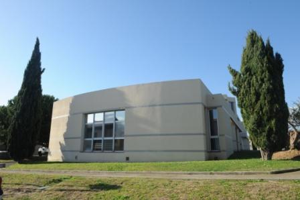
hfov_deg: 73.8
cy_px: 100
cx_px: 150
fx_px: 200
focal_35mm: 24
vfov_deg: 53.1
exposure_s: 1/200
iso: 1000
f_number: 20
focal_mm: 24
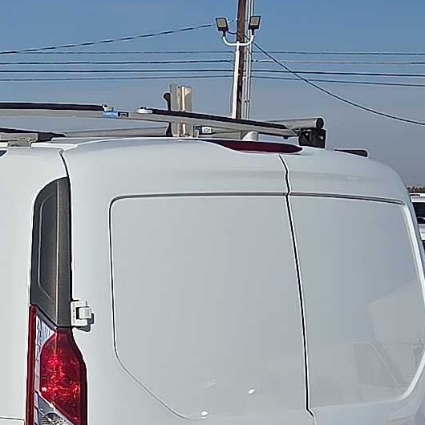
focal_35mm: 120
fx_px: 1667
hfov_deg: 14.1
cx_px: -97
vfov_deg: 14.3
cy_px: 447
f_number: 1.8
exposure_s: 1/10000
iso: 40
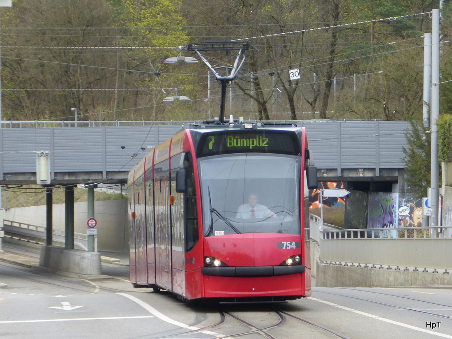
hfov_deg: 15.5
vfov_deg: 11.7
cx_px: 226
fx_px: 1658
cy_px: 170
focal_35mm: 127
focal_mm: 20.6
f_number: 5.3
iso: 100
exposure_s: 1/100
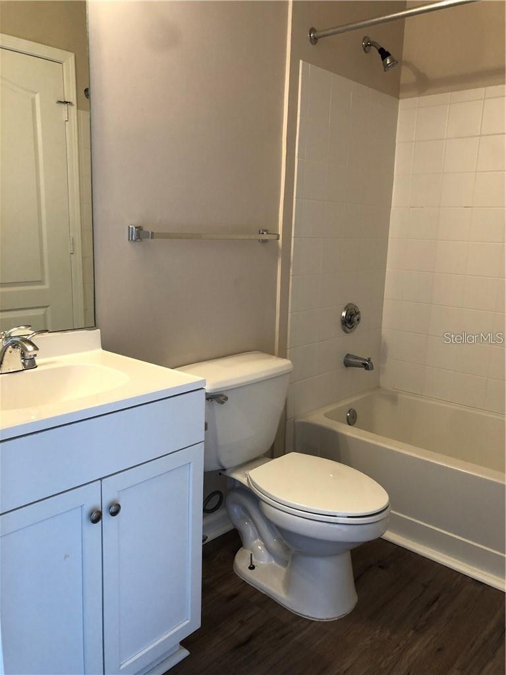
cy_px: 338
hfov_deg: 49.7
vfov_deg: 63.4
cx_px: 253
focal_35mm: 28
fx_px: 546
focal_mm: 4
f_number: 1.8
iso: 50
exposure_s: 1/15
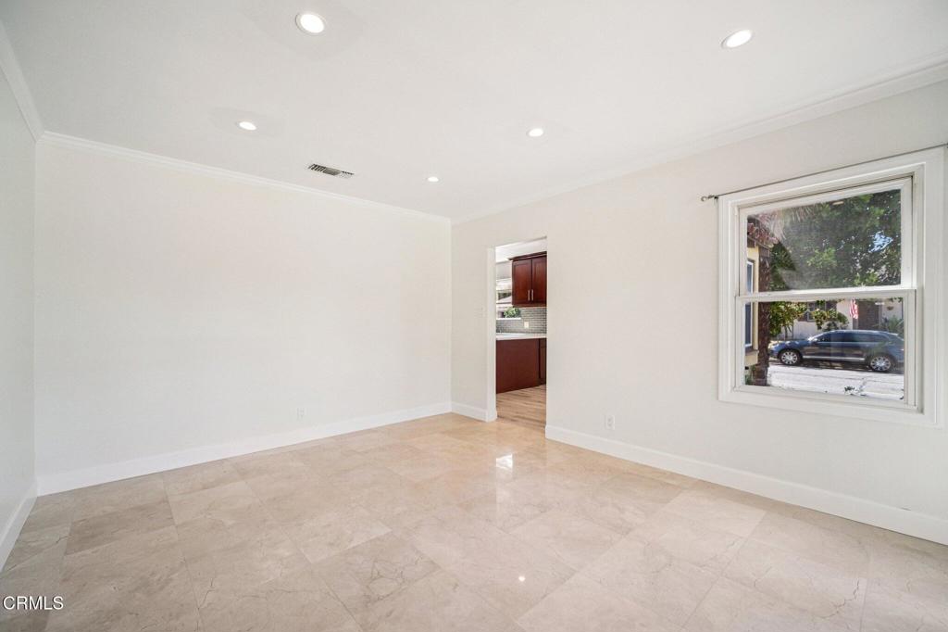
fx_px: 369
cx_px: 474
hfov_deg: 104.3
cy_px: 316
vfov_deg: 81.2
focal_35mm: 14
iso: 200
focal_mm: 9
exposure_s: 1/25
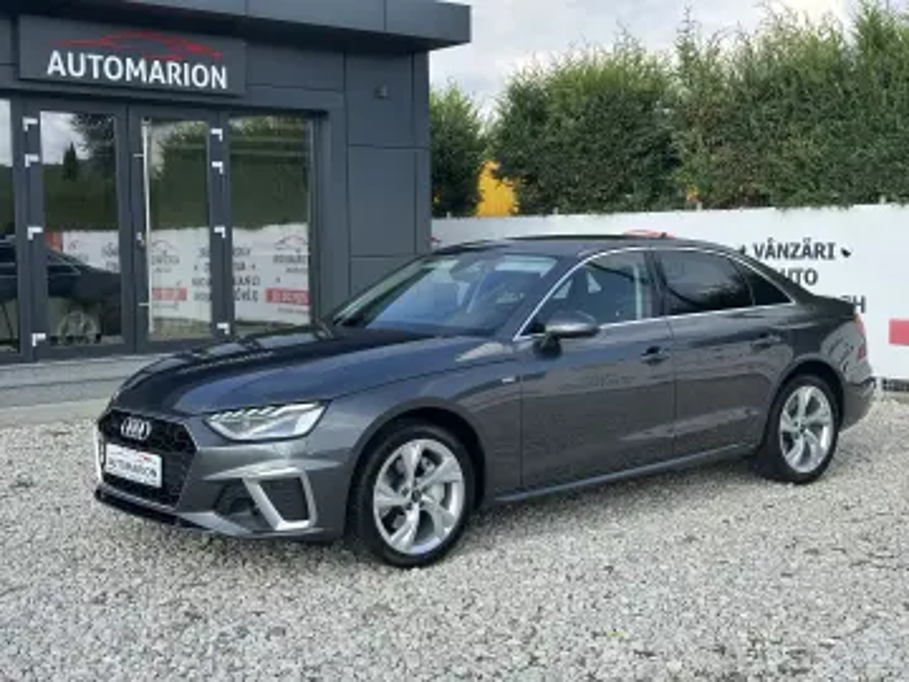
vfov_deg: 30.3
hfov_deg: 39.7
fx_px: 1260
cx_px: 454
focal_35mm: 48
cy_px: 341
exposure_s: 1/1171
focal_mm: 6.86
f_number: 1.78
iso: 64
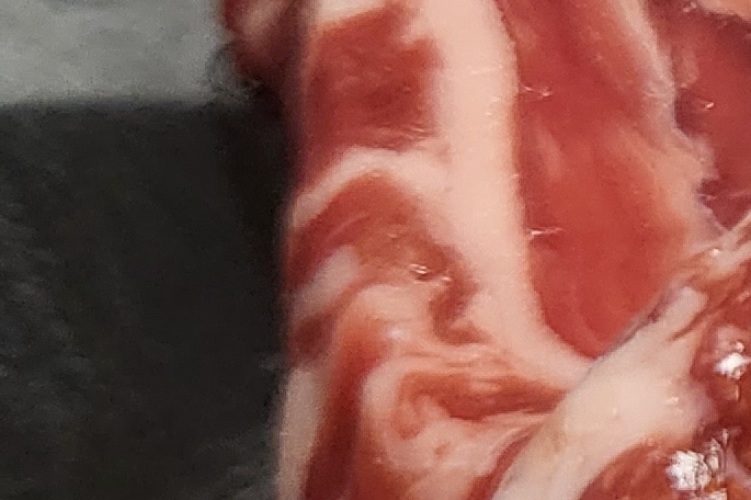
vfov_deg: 8.7
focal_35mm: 158
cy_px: 170
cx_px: 1797
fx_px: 3294
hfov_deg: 11.0
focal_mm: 4.25
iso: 250
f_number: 1.8
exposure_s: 1/120
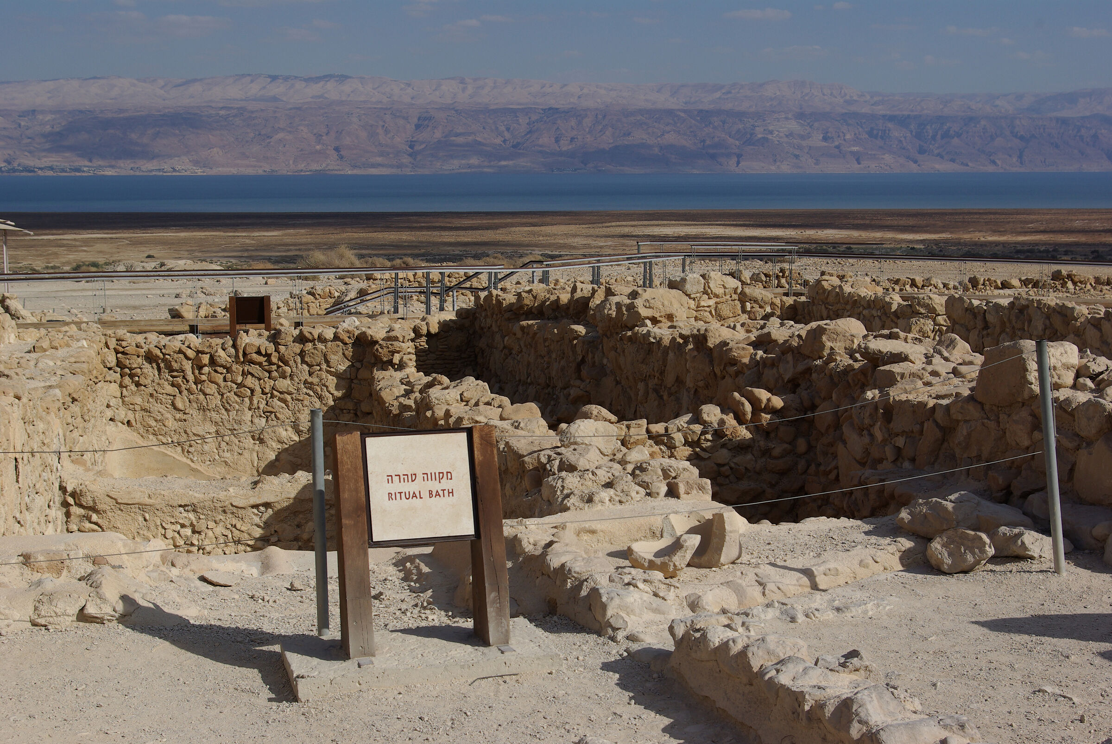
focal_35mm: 52
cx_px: 556
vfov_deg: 25.8
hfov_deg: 37.8
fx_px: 1624
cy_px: 372
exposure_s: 1/500
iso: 100
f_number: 9.5
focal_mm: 35
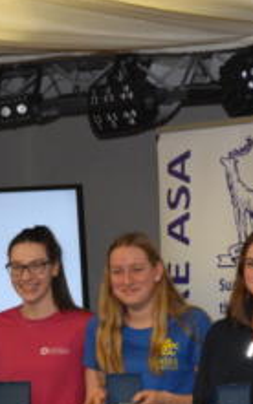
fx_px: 2099
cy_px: 295
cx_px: 152
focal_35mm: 190
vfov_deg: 11.0
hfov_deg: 6.9
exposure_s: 1/60
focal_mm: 55
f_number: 5.6
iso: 3200
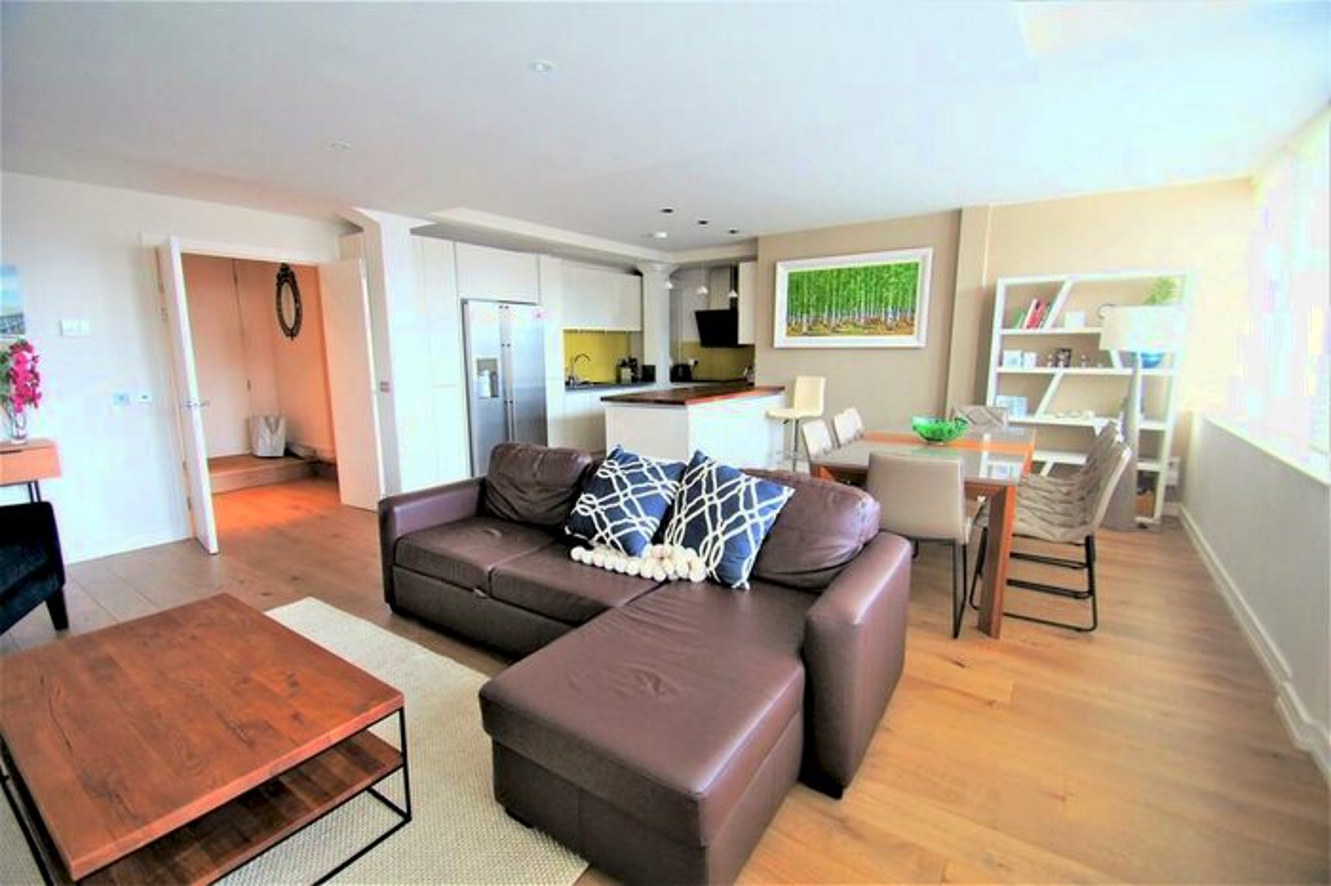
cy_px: 443
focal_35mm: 15
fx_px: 554
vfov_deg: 77.3
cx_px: 666
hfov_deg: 100.4
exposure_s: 1/30
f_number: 3.5
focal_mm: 10
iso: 320
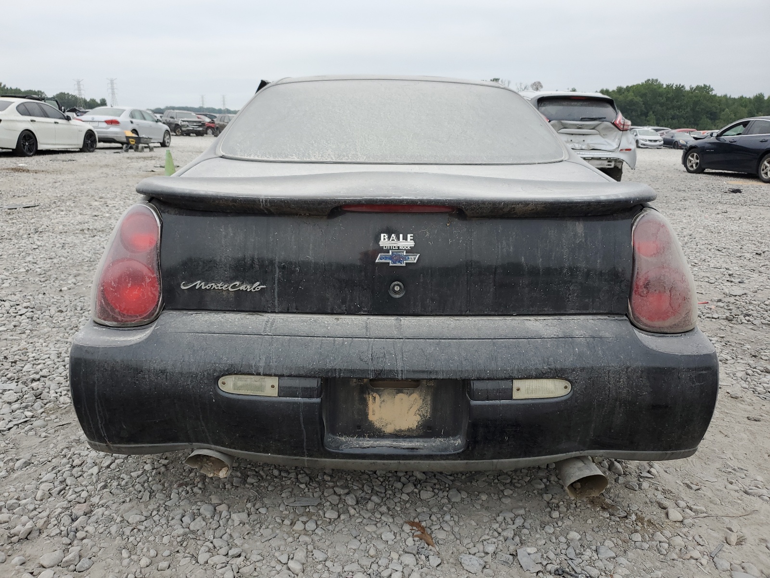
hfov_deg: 67.3
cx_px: 385
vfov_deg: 53.1
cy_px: 289
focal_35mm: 26
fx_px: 578
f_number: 1.5
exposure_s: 1/435
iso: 50
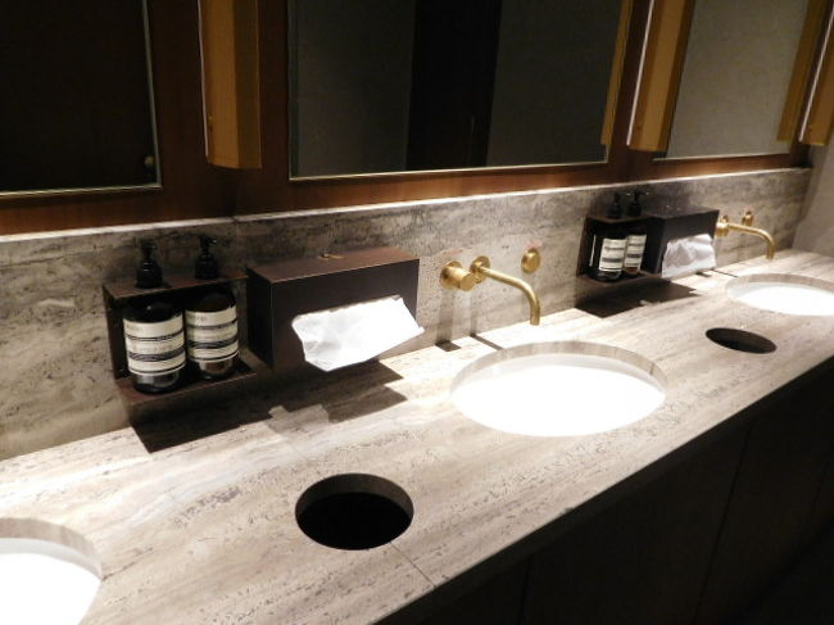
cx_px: 417
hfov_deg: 69.4
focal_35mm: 25
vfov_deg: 54.8
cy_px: 312
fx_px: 602
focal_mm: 4.5
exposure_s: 1/20
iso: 400
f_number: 3.4
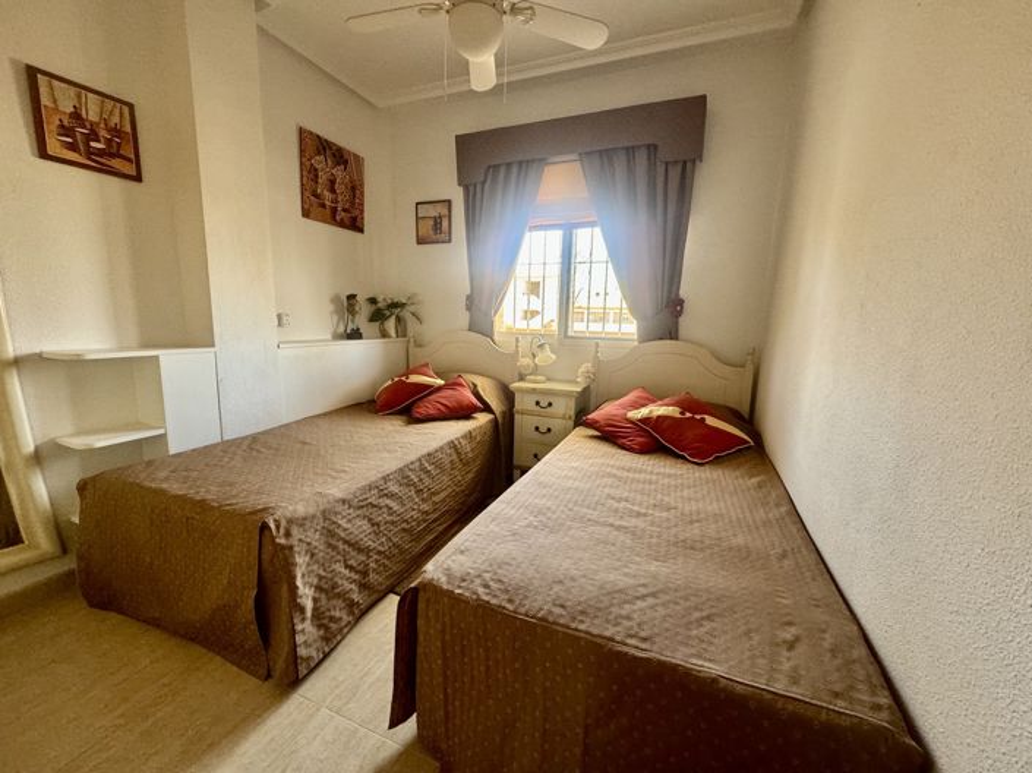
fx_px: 417
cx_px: 516
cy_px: 386
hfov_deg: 102.1
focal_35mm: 14
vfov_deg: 85.6
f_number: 2.2
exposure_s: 1/99
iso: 250
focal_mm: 2.22
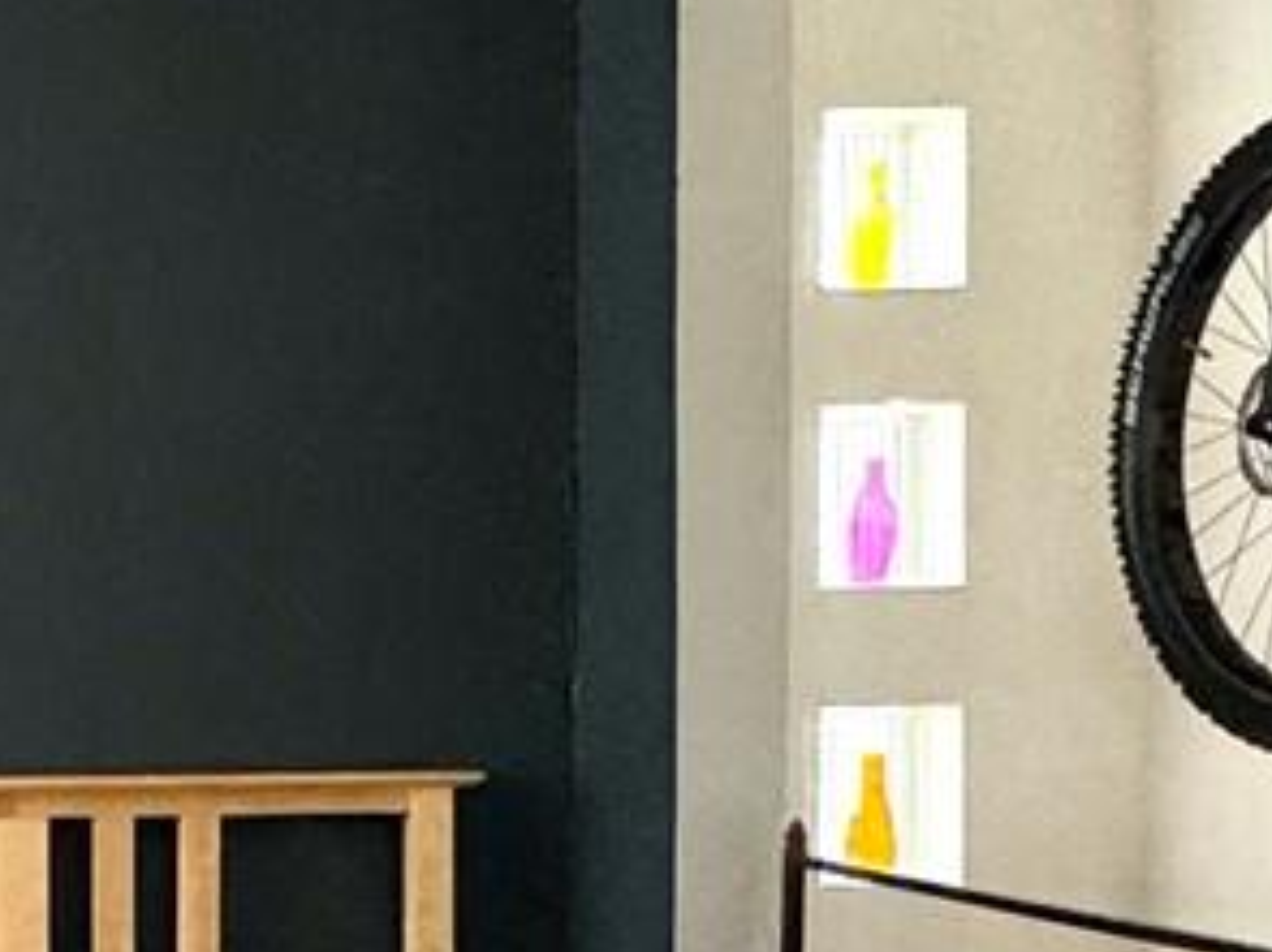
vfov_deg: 19.3
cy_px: 650
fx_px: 2792
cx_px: -647
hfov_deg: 21.5
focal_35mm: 76
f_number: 2.2
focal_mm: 2.22
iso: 250
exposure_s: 1/120
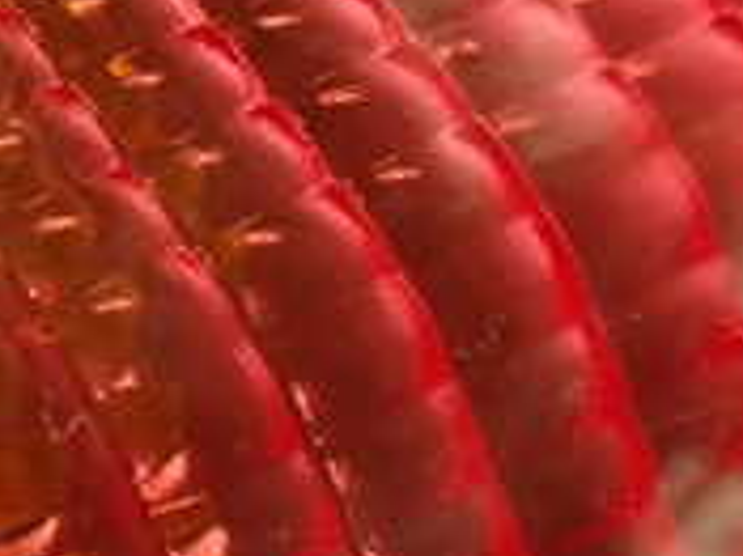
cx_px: -497
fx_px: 2209
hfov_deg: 16.6
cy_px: 13
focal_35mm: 103
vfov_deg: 14.1
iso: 200
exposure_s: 1/50
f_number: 2.3
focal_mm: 5.4
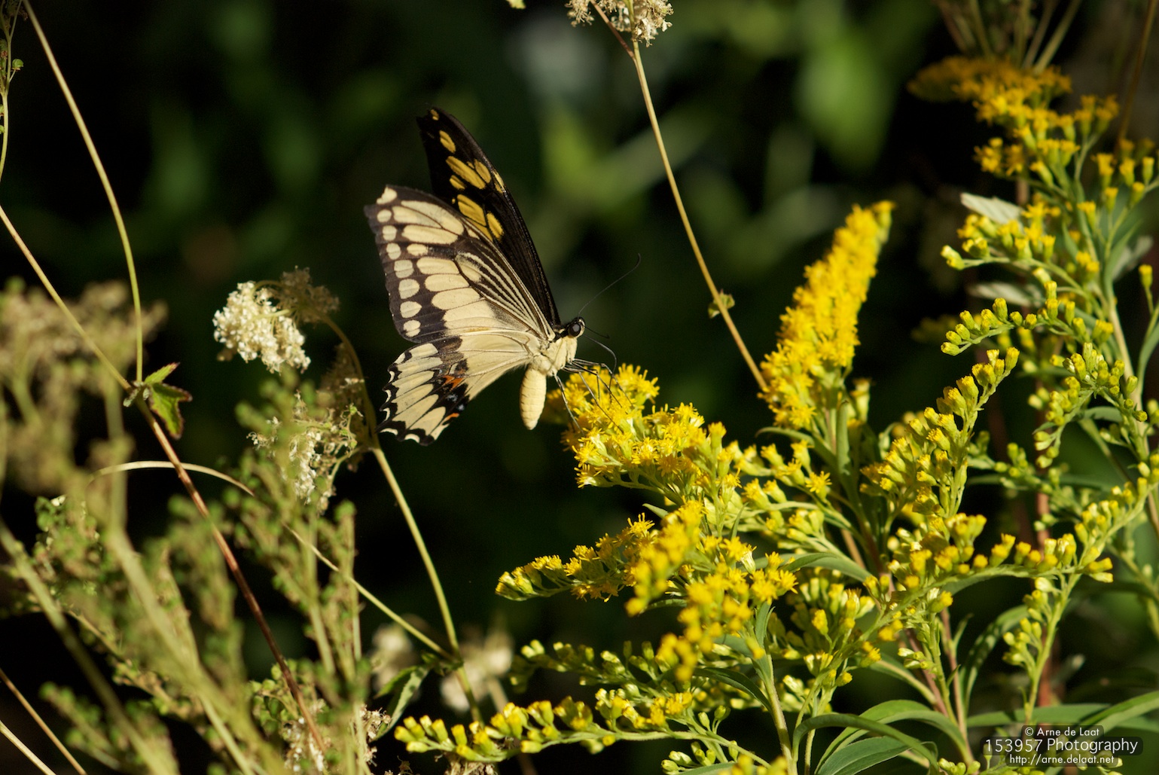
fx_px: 4108
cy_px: 388
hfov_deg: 16.1
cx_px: 580
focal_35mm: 128
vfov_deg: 10.8
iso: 320
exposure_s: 1/2000
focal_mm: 85
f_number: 4
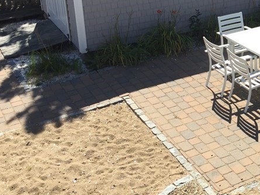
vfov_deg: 21.7
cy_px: 43
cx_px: 267
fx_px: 503
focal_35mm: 67
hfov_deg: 27.2
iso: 32
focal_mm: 4.15
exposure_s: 1/1721
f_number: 2.2
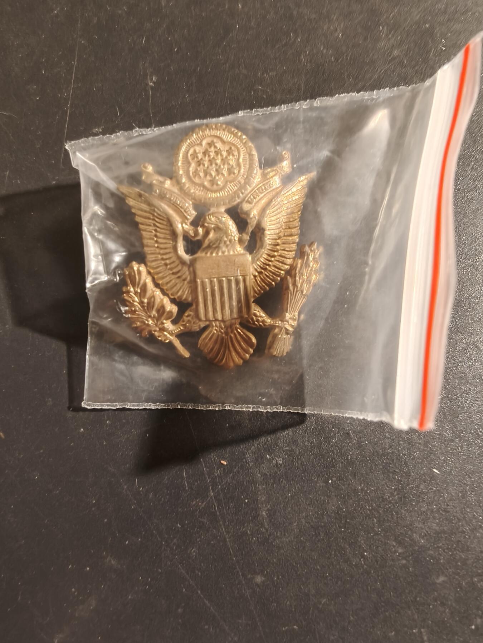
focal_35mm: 23
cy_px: 322
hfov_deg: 58.9
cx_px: 242
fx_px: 428
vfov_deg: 73.9
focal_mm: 2.32
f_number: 2
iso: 250
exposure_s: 1/50
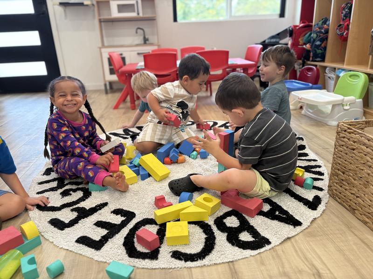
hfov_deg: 67.3
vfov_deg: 53.1
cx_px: 186
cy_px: 140
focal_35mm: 26
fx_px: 280
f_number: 1.6
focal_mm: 5.96
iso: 80
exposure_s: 1/60
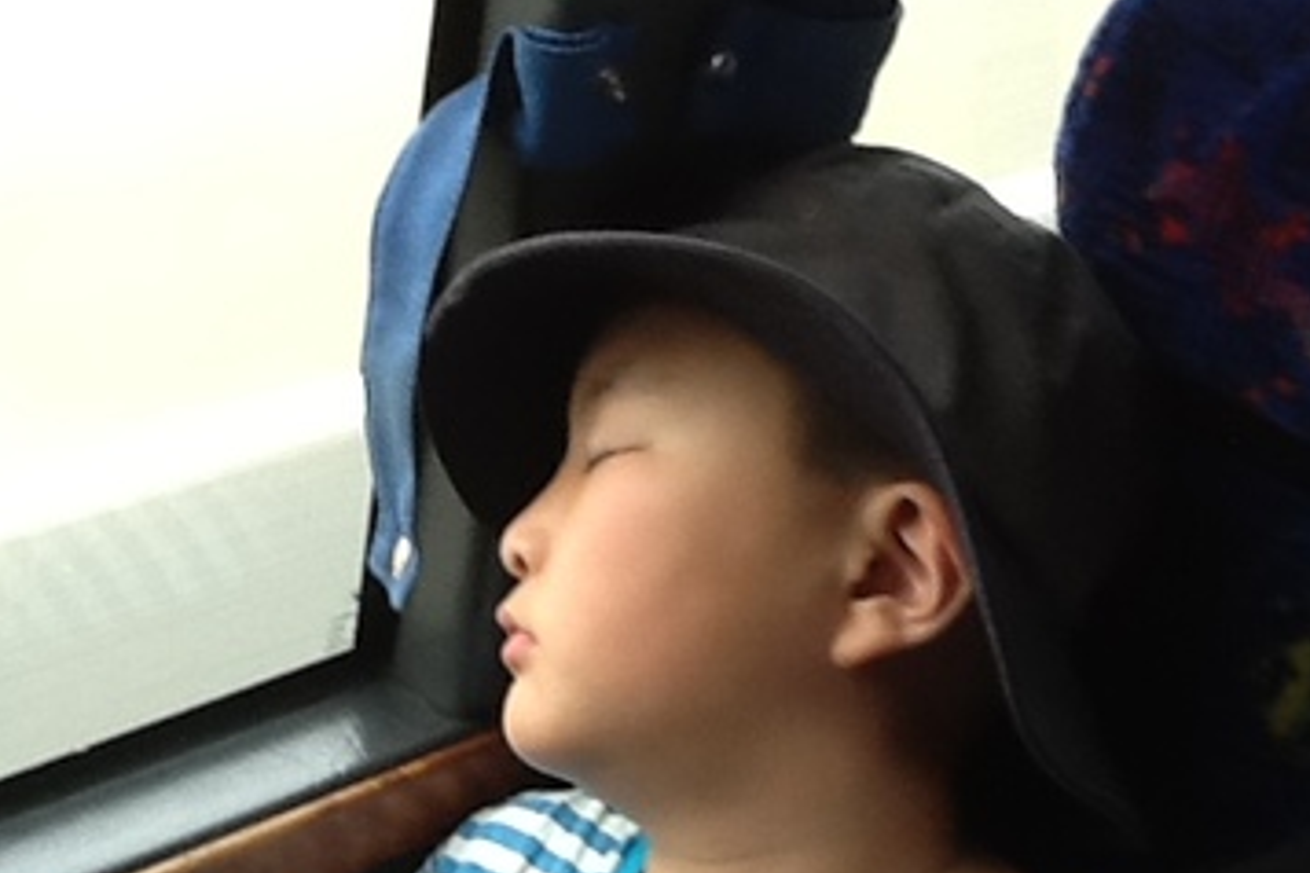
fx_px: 2984
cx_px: 459
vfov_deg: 16.4
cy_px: 800
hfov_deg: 24.7
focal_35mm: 82
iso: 50
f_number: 2.4
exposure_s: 1/40
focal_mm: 2.03
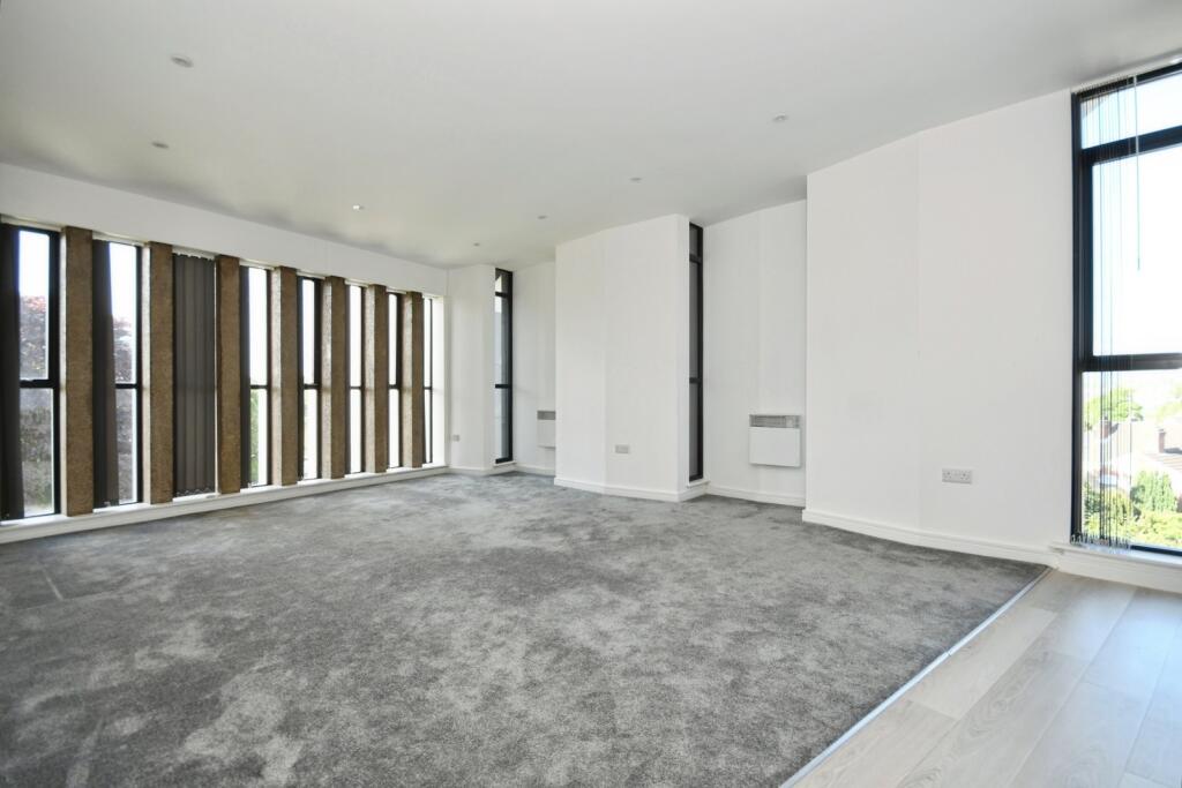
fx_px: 493
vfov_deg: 77.3
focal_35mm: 15
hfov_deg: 100.4
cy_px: 394
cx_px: 591
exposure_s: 1/60
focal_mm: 10
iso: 400
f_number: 8
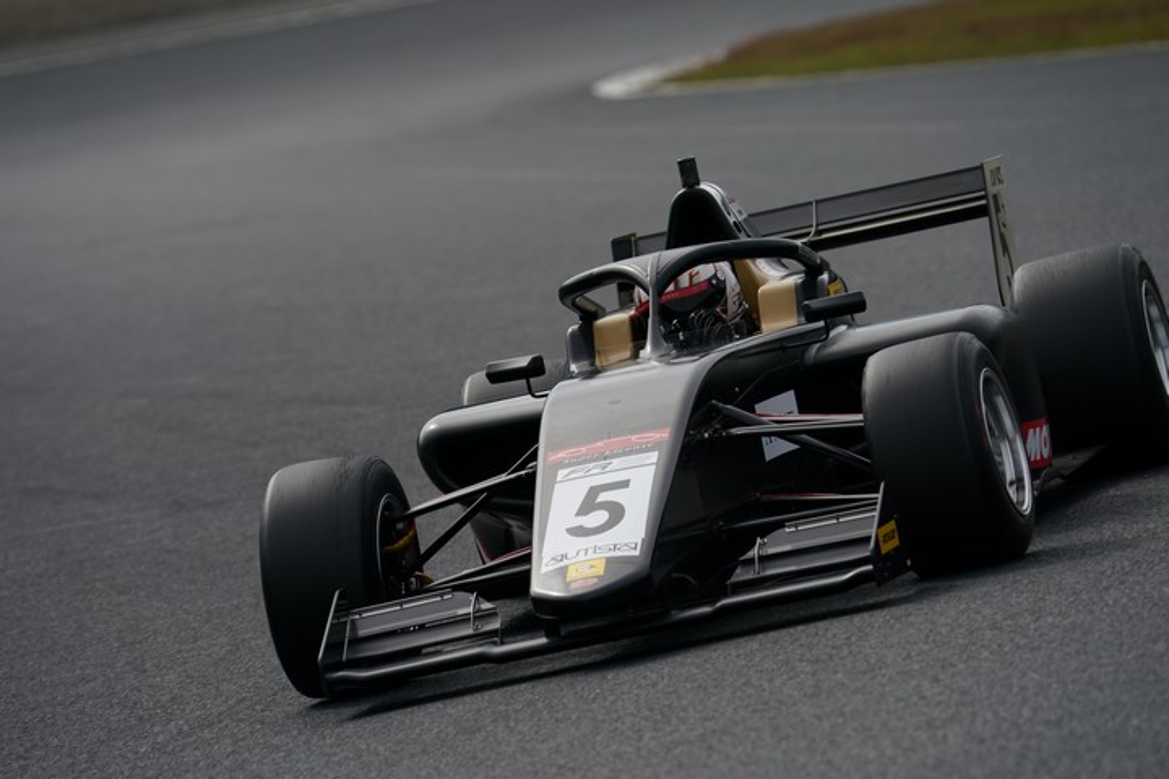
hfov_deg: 4.3
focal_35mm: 478
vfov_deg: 2.9
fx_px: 15521
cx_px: 584
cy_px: 390
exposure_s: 1/800
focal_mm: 478
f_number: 8
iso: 200
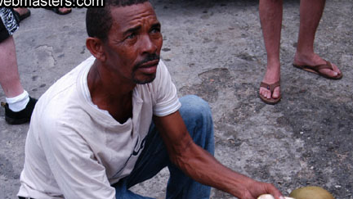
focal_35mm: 59
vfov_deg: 20.1
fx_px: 552
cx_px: 171
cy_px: 165
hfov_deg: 35.4
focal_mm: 24
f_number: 5.6
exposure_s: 1/125
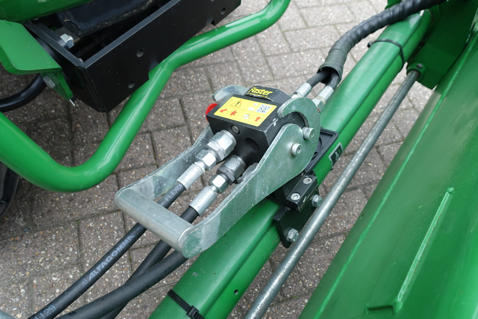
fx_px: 319
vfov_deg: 53.1
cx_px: 239
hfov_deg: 73.7
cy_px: 160
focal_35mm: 24
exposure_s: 1/80
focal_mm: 8.8
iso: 125
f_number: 3.5
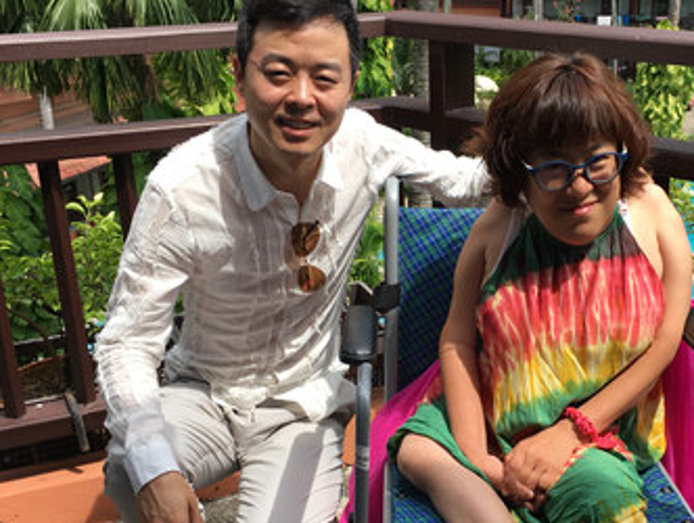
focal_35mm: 48
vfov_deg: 30.2
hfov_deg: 39.3
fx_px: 964
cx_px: 439
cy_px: 327
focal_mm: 4.15
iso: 25
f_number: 2.2
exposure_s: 1/754
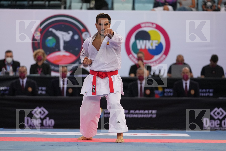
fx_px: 1733
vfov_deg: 5.0
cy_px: 76
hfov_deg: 7.5
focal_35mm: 276
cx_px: 113
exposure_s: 1/1000
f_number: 2.8
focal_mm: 184
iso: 2500
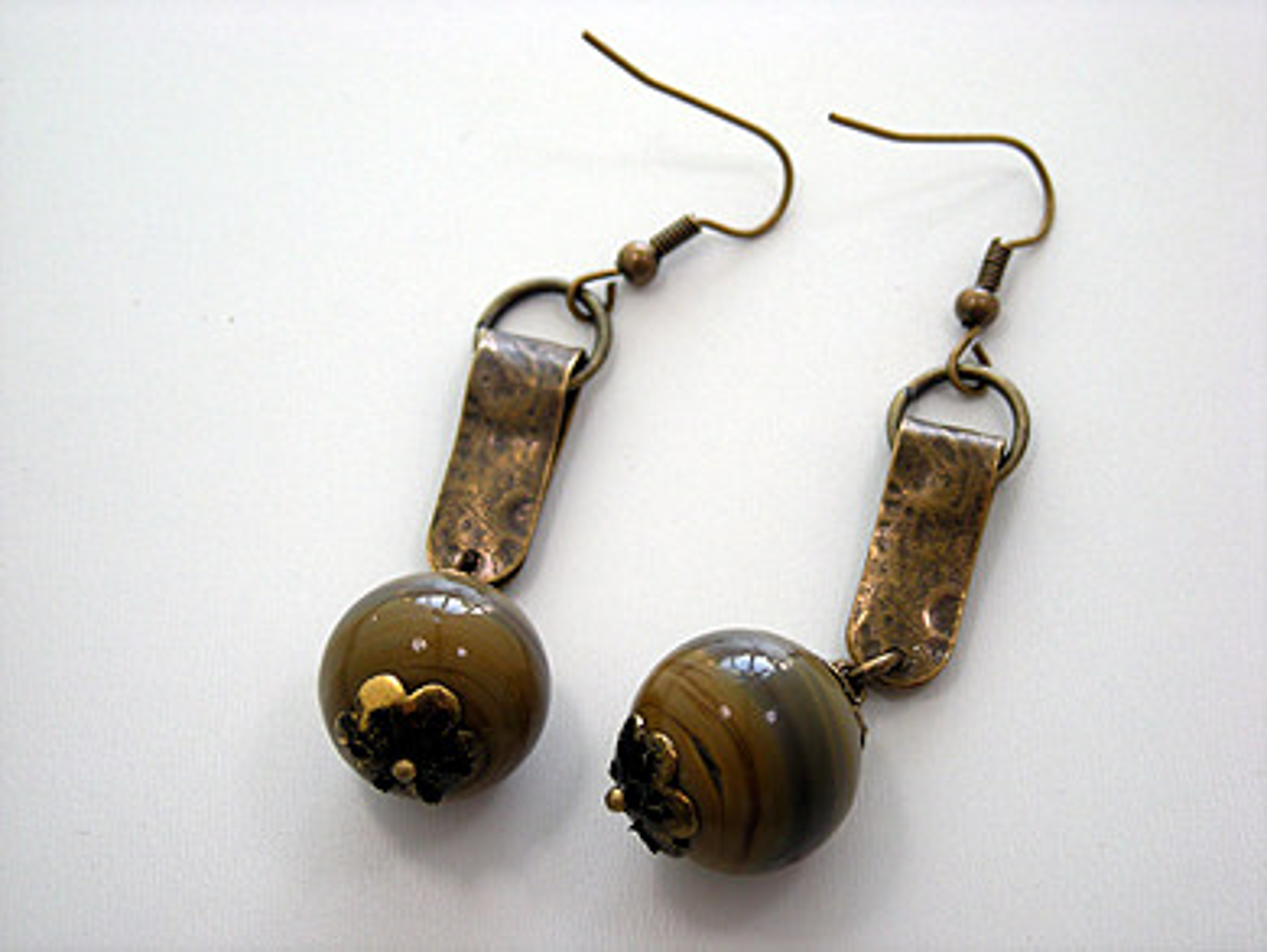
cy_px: 476
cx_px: 634
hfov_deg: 25.6
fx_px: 2783
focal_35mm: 76
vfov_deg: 19.4
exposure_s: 1/60
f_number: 3.9
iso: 81
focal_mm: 12.3
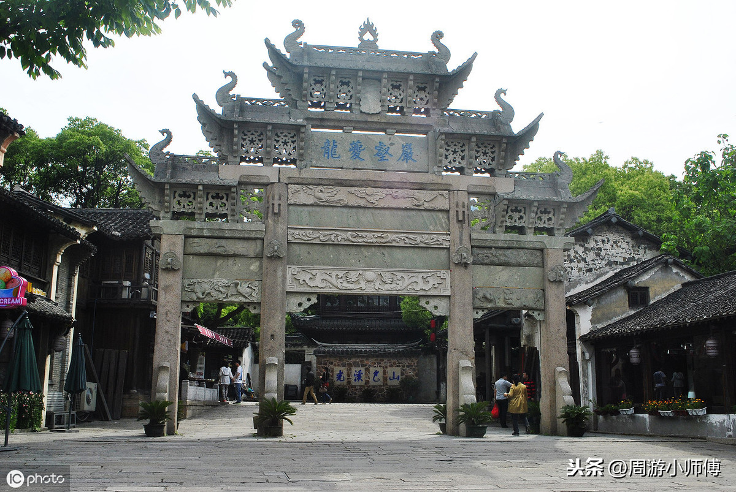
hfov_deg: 53.1
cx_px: 368
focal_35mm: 36
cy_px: 246
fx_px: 737
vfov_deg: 37.0
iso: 200
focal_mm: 24
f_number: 13
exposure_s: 1/60
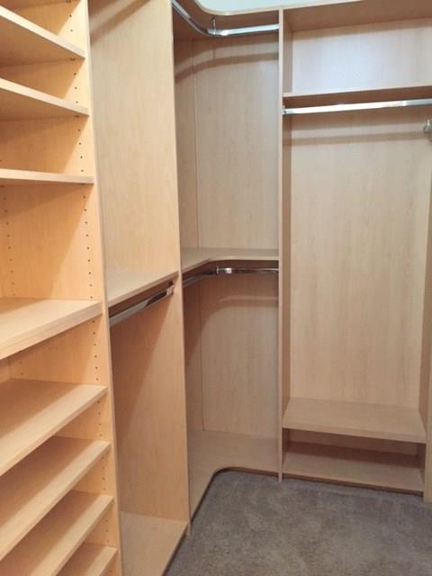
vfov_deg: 61.7
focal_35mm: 29
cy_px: 288
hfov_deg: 48.2
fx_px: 483
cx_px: 216
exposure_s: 1/30
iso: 250
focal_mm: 4.15
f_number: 2.2
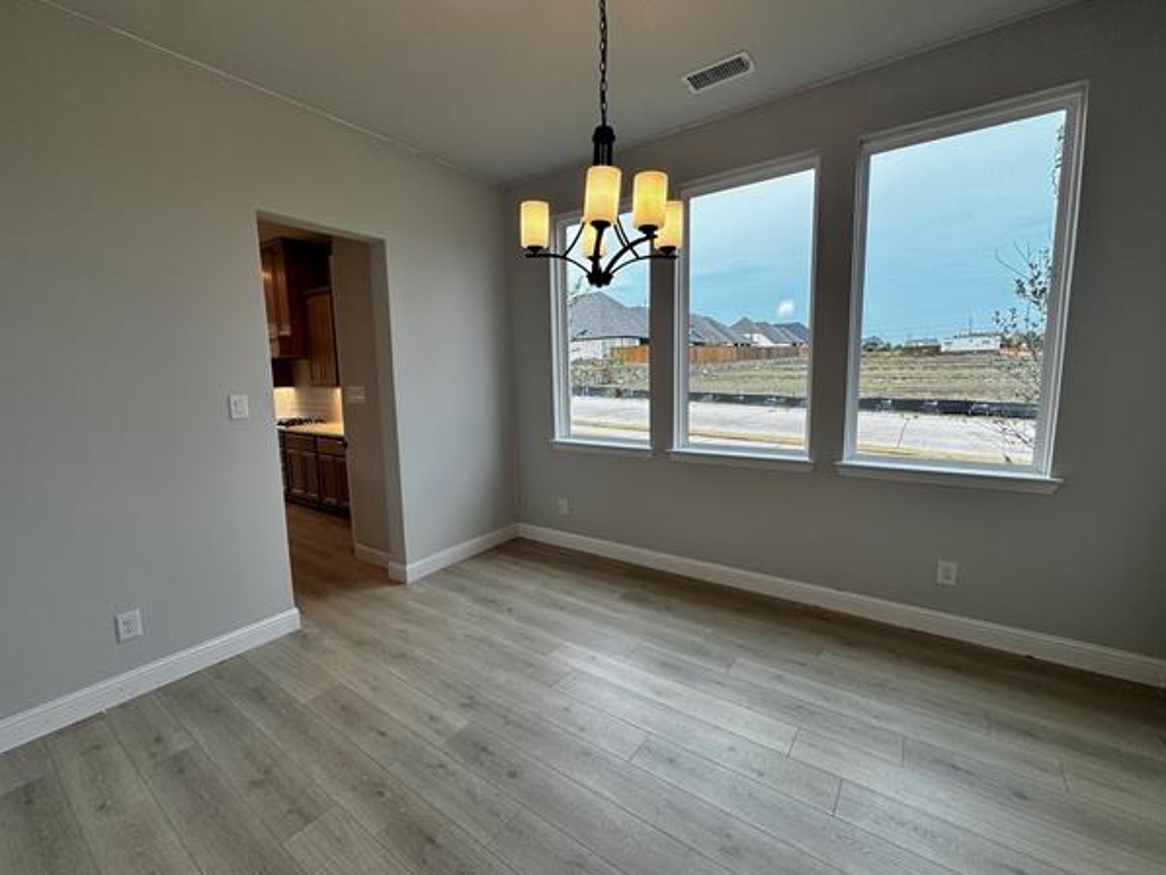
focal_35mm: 15
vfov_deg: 81.8
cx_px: 561
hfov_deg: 98.1
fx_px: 505
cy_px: 432
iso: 40
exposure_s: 1/162
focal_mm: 2.22
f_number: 2.2
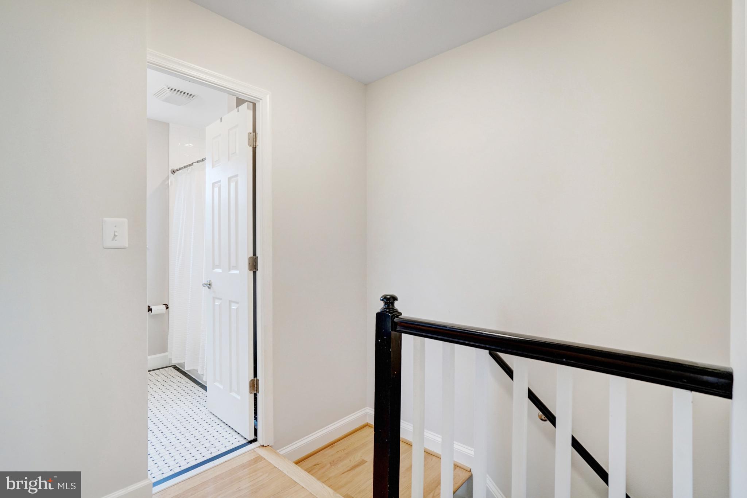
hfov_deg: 96.7
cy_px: 249
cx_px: 374
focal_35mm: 16
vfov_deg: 73.8
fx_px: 332
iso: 1250
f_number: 8
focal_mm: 16
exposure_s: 1/60
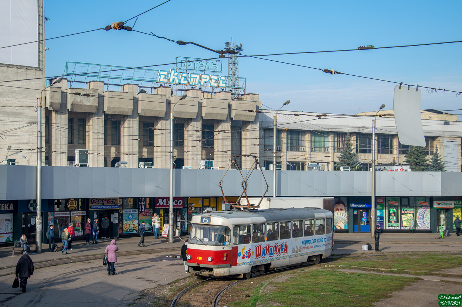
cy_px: 154
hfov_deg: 33.4
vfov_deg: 22.6
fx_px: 769
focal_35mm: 60
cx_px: 231
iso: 200
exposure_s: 1/640
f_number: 7.1
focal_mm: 40
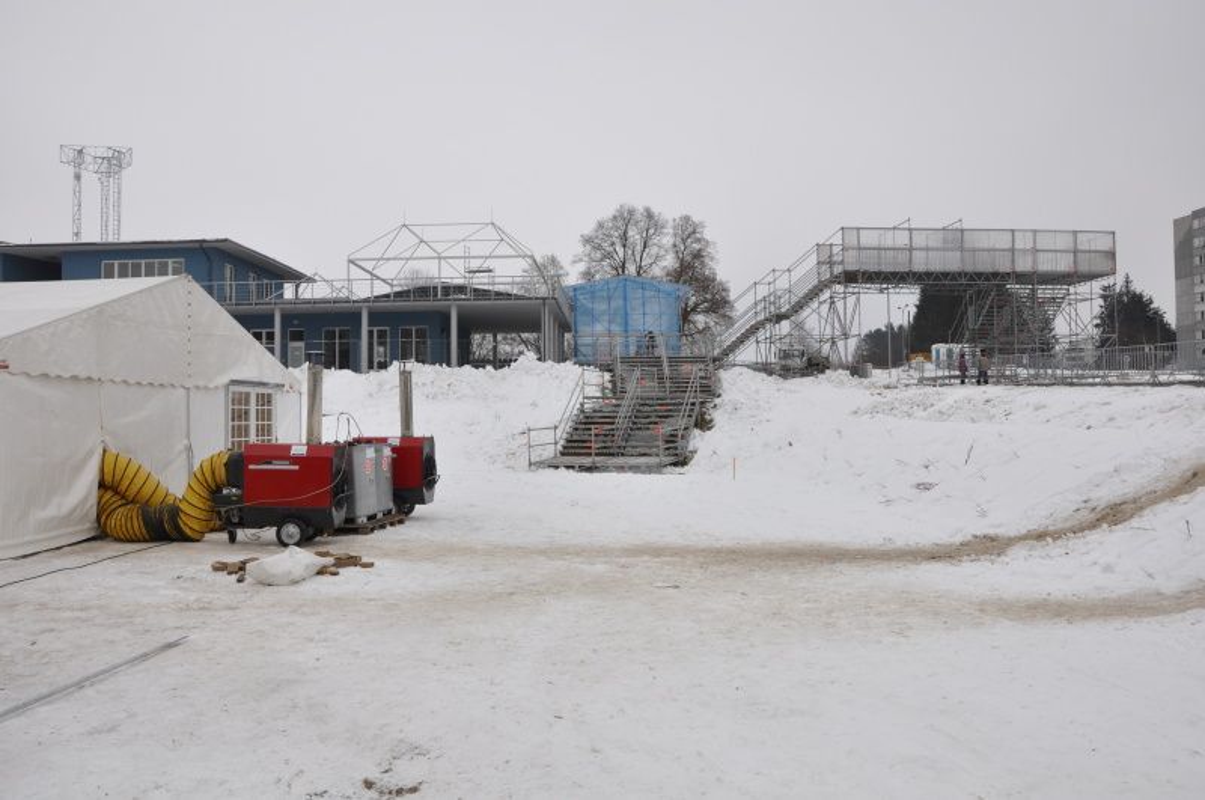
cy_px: 400
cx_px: 602
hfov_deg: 67.5
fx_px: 902
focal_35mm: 27
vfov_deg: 47.8
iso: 500
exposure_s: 1/400
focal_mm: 18
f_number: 10
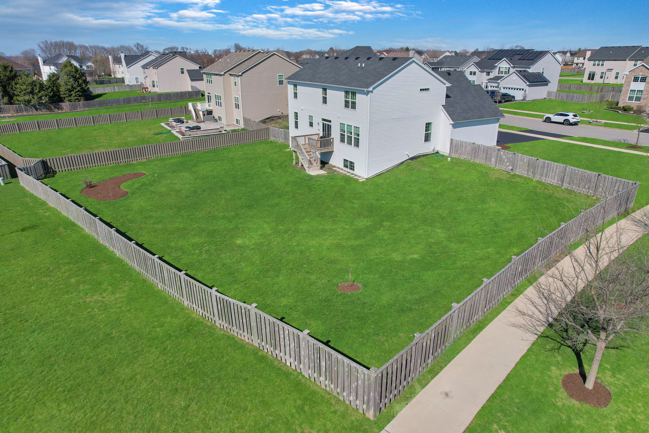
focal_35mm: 22
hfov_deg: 78.6
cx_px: 324
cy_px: 216
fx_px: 397
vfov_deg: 57.2
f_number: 2.8
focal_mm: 8.38
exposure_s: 1/1000
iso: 140
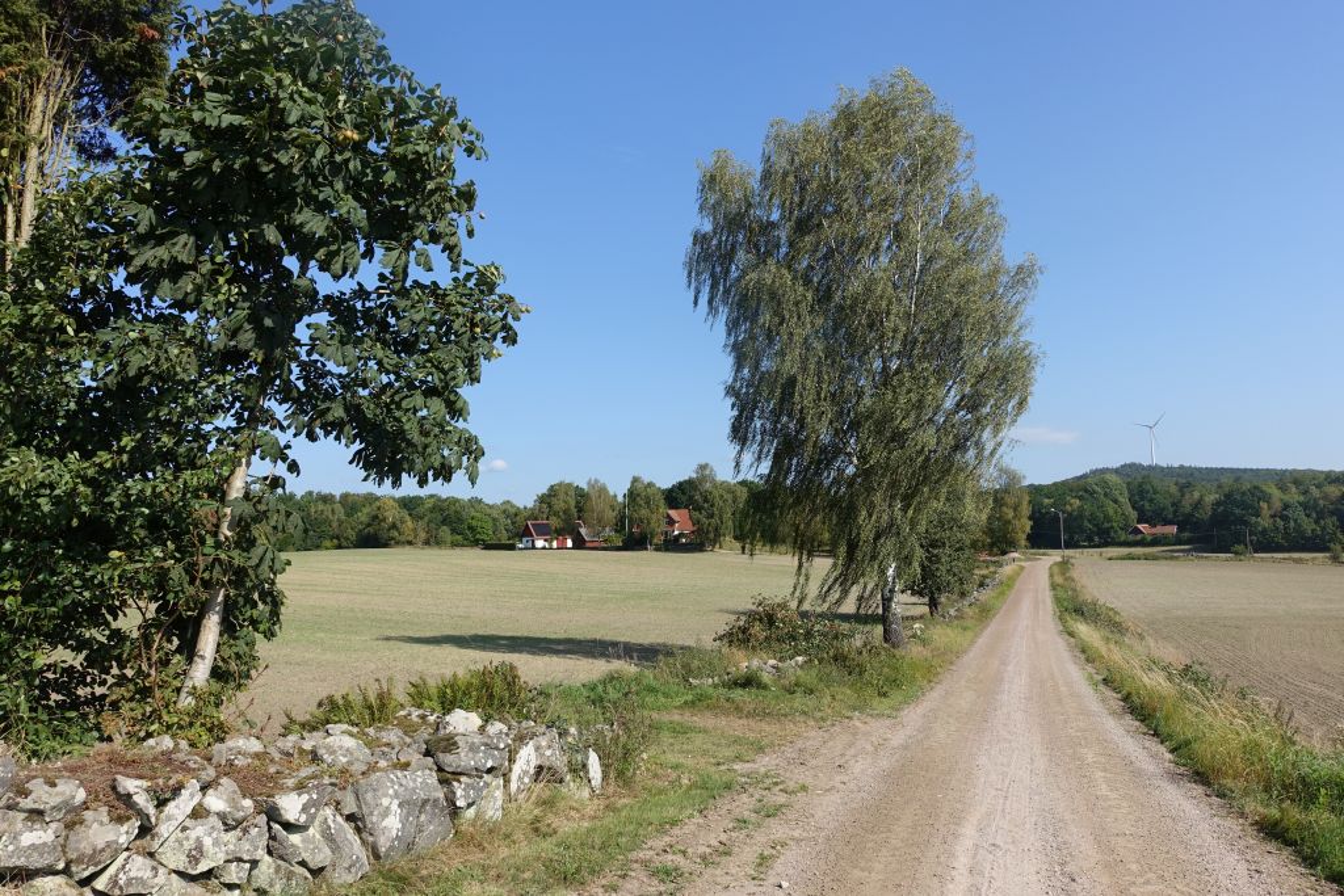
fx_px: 896
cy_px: 448
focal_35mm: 24
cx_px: 672
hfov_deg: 73.7
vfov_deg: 53.1
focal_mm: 8.8
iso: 125
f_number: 5.6
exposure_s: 1/500
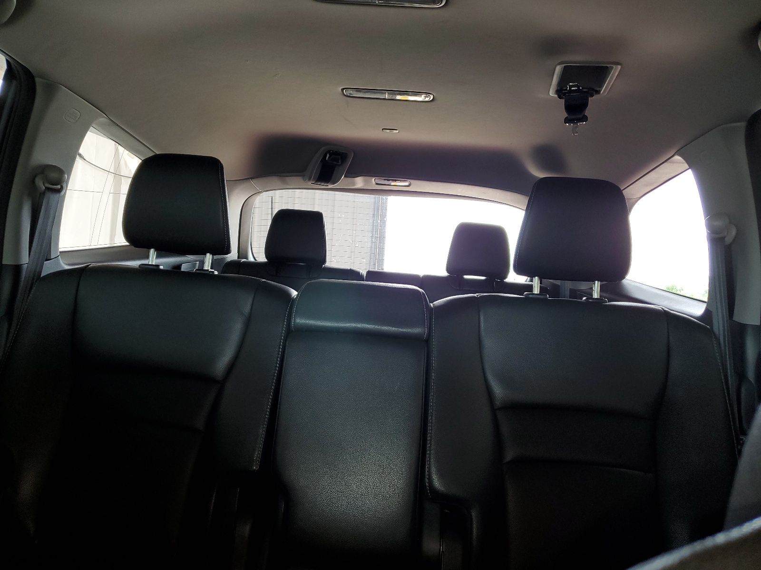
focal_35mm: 26
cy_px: 285
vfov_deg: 53.1
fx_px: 572
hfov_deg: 67.3
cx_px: 380
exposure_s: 1/50
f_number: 1.5
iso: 71
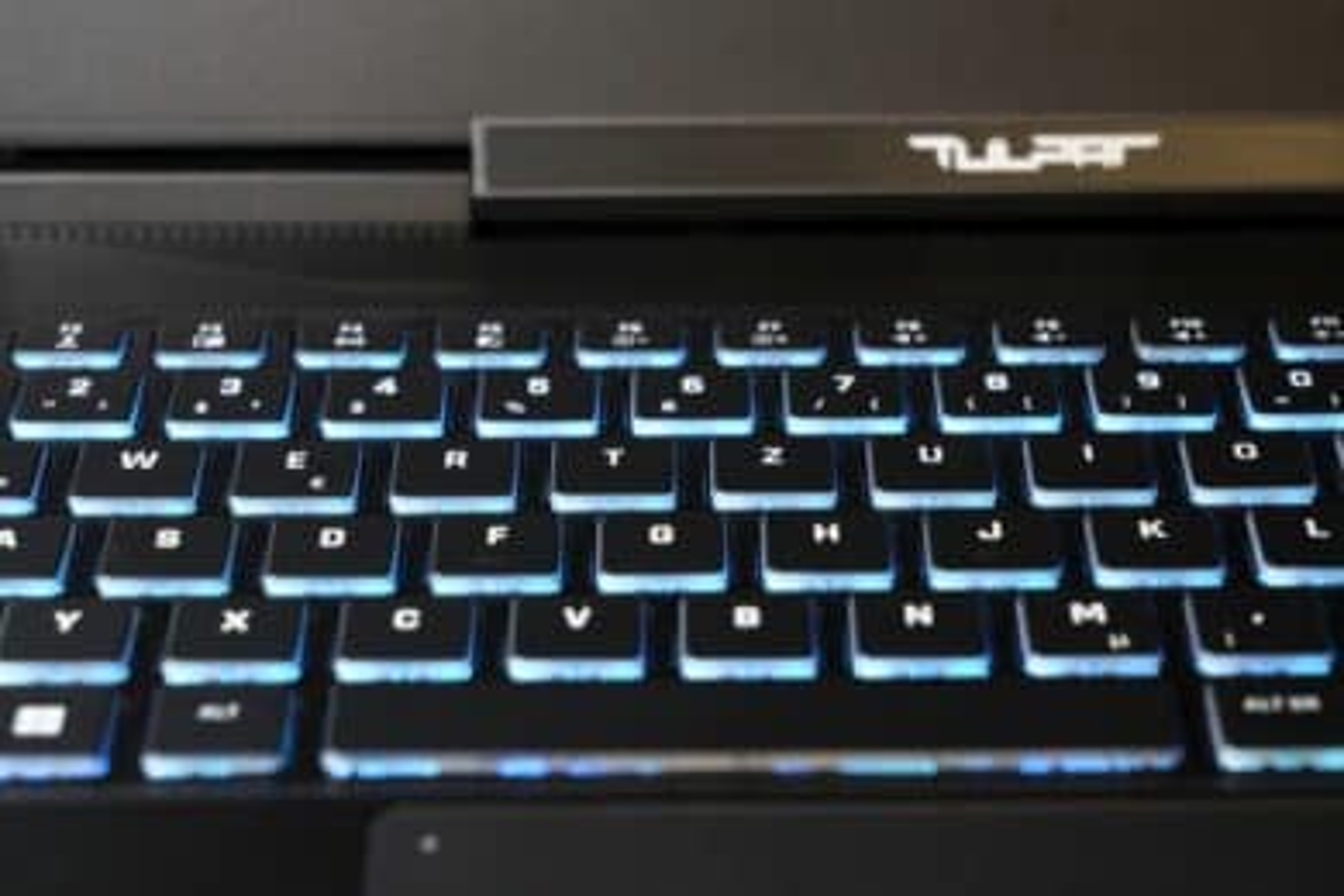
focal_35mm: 105
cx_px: 672
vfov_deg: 13.0
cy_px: 448
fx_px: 3920
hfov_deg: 19.5
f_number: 9
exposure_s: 1/8
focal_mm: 105
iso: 800
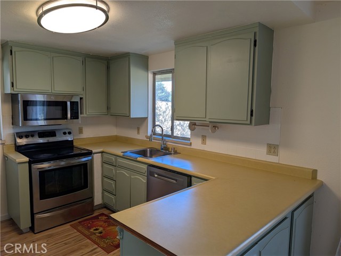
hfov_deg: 71.6
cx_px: 170
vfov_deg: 56.9
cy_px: 128
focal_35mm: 24
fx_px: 237
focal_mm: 6.9
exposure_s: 1/108
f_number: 1.68
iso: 28
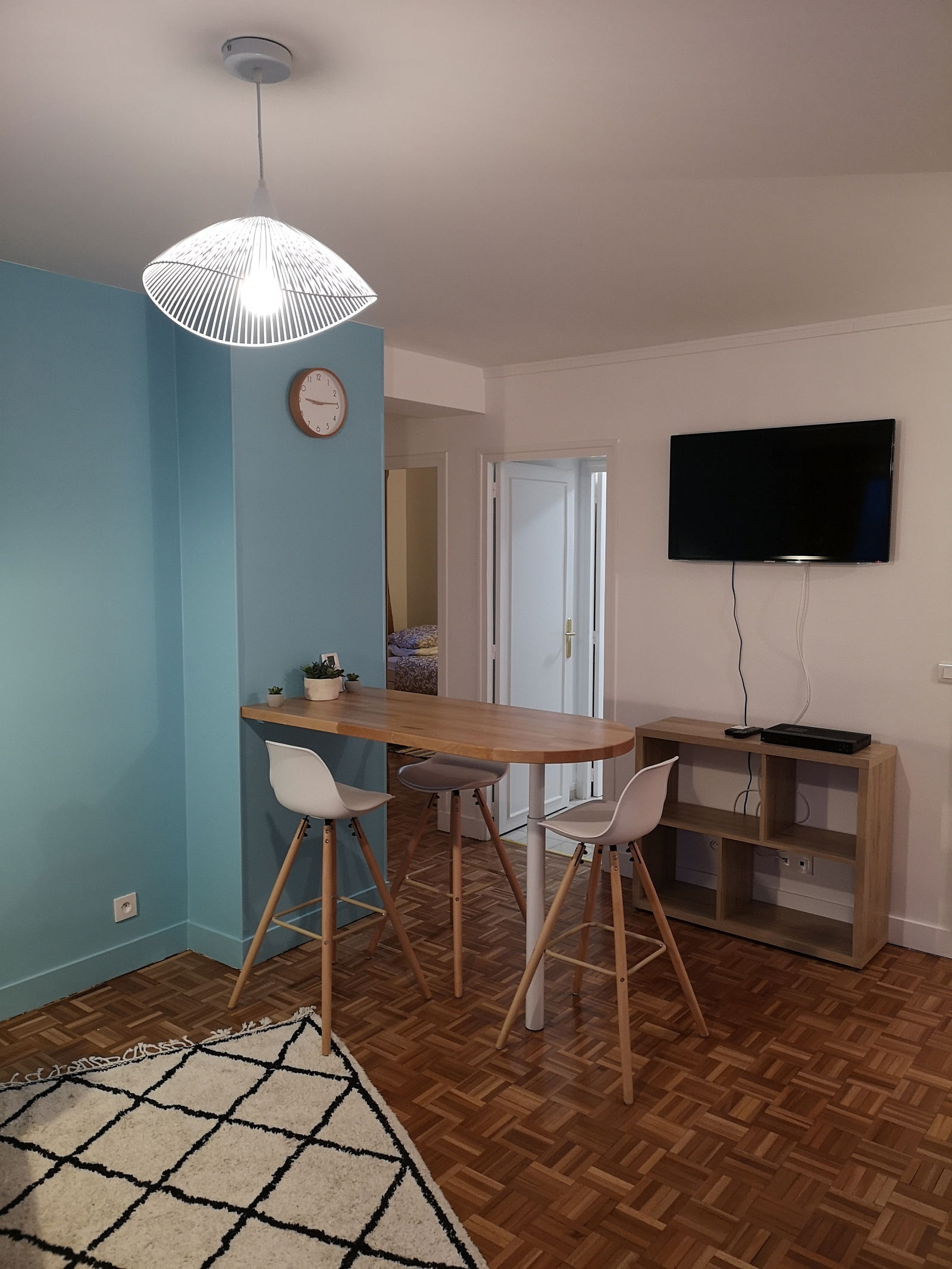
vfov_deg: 65.3
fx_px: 990
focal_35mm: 27
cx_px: 476
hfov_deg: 51.4
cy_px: 634
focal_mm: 3.95
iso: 200
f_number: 1.8
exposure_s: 1/33.3
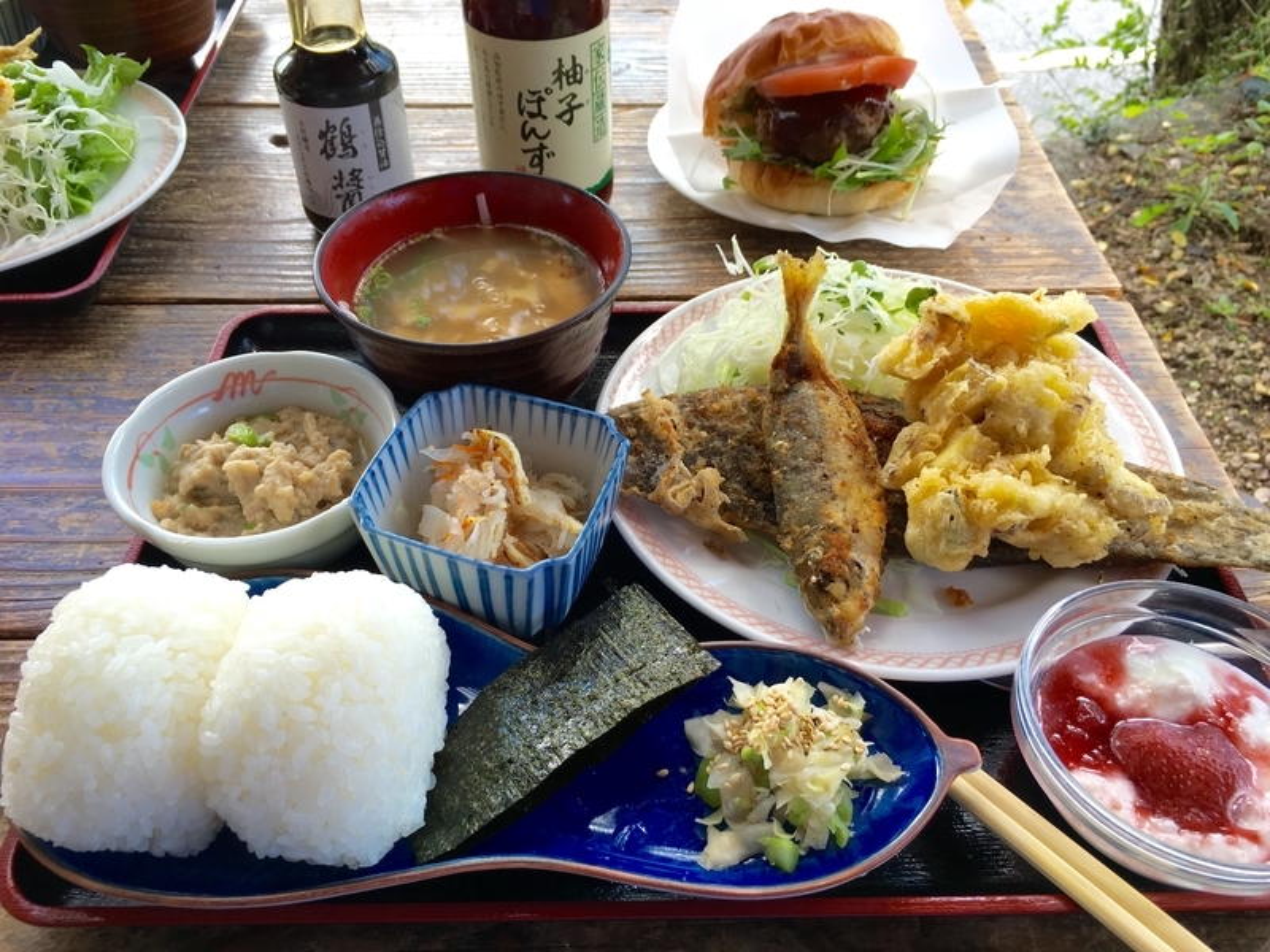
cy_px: 476
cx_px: 635
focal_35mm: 29
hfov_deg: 61.7
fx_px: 1064
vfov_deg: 48.2
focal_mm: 4.15
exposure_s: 1/60
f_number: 2.2
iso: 25
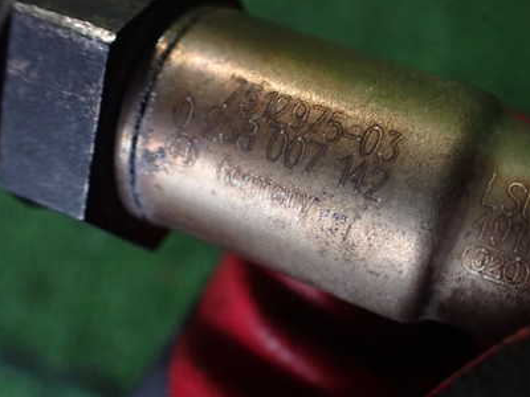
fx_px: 689
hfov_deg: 41.8
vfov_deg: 32.2
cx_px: 329
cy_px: 198
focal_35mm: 45
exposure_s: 1/80
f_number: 2.3
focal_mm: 5.4
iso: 800
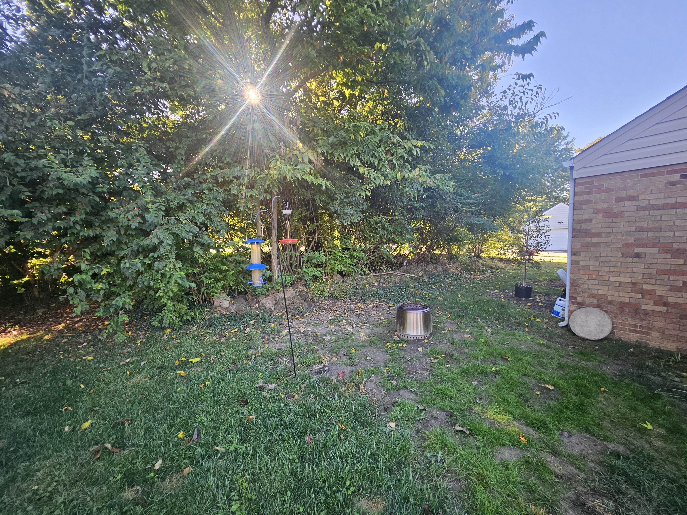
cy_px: 275
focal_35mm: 14
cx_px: 348
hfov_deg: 102.1
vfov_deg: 85.5
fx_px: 278
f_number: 2.2
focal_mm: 1.74
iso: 64
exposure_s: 1/120
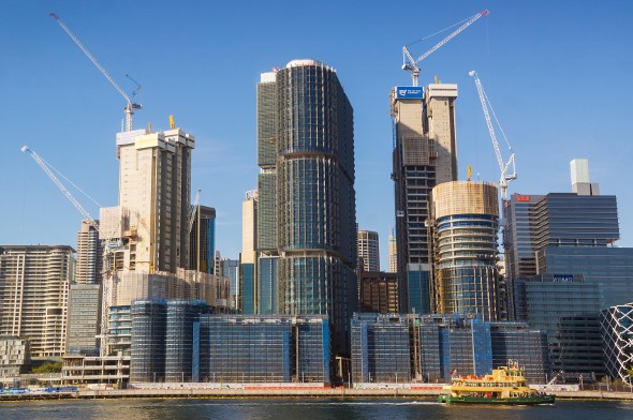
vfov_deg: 29.8
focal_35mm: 45
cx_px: 316
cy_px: 210
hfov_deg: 43.6
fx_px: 790
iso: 100
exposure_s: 1/400
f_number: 8
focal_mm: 30
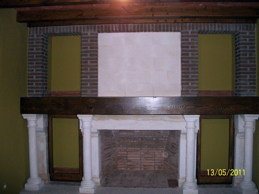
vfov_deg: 40.7
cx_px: 130
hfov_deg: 52.6
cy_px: 97
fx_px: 262
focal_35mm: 35
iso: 320
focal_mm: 6.3
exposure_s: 1/30
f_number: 3.1
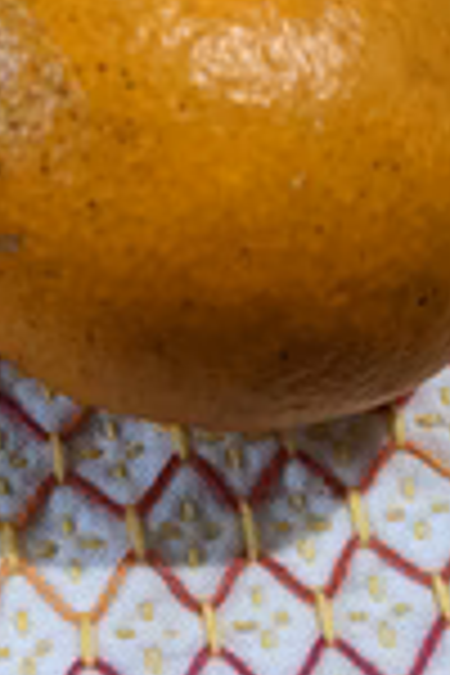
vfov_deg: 26.4
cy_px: 126
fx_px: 1406
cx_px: -117
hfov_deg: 17.2
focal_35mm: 75
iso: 340
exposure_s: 1/40
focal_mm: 4.38
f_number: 1.73
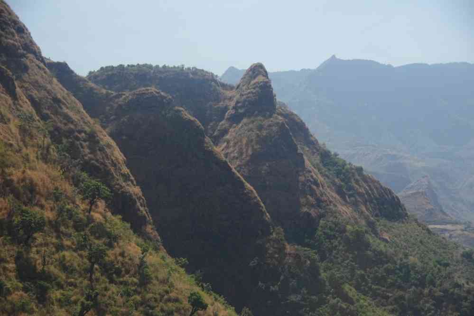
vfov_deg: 18.2
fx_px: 987
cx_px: 237
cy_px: 158
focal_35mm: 75
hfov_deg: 27.0
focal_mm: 50
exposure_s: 1/8000
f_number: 4.5
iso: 3200
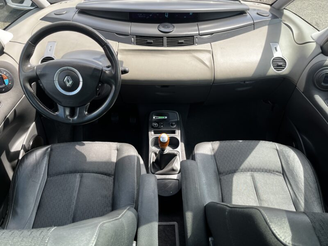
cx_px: 164
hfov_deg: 67.3
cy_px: 123
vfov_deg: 53.1
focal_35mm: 26
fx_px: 246
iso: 40
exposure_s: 1/269
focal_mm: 5.1
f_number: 1.6
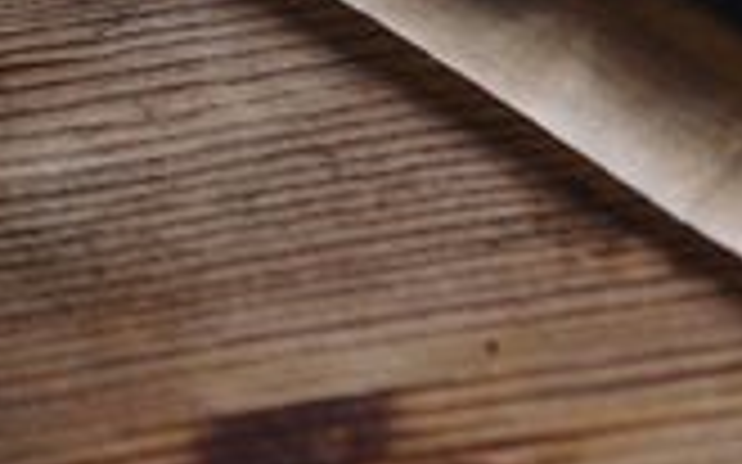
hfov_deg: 4.6
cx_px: 1354
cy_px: -237
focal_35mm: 455
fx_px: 9198
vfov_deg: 2.9
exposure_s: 1/125
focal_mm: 105
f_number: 3.2
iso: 1000
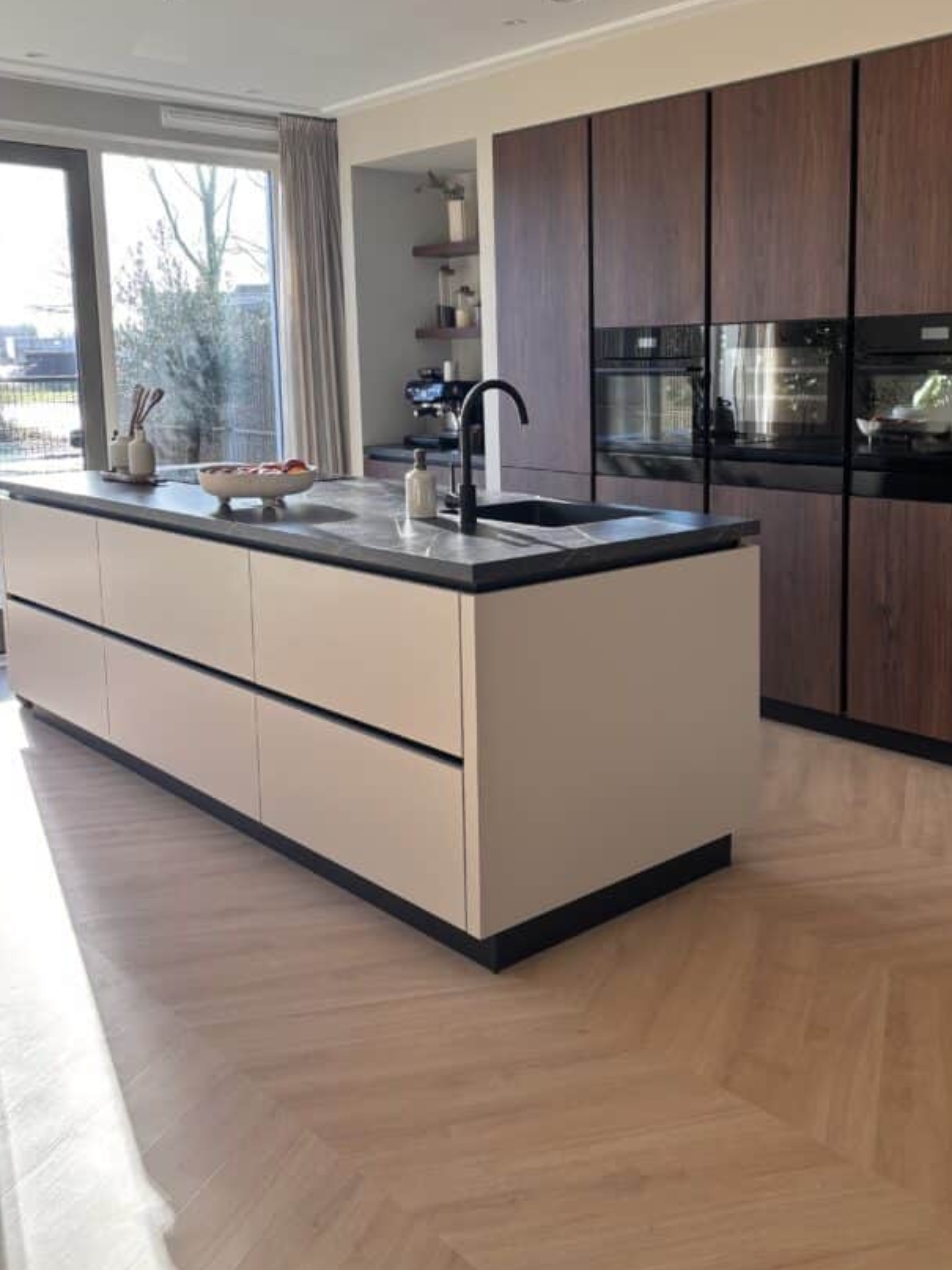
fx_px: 1210
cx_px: 590
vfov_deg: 55.0
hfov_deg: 42.6
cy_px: 521
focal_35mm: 33
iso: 80
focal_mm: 5.96
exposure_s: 1/121
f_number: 1.6
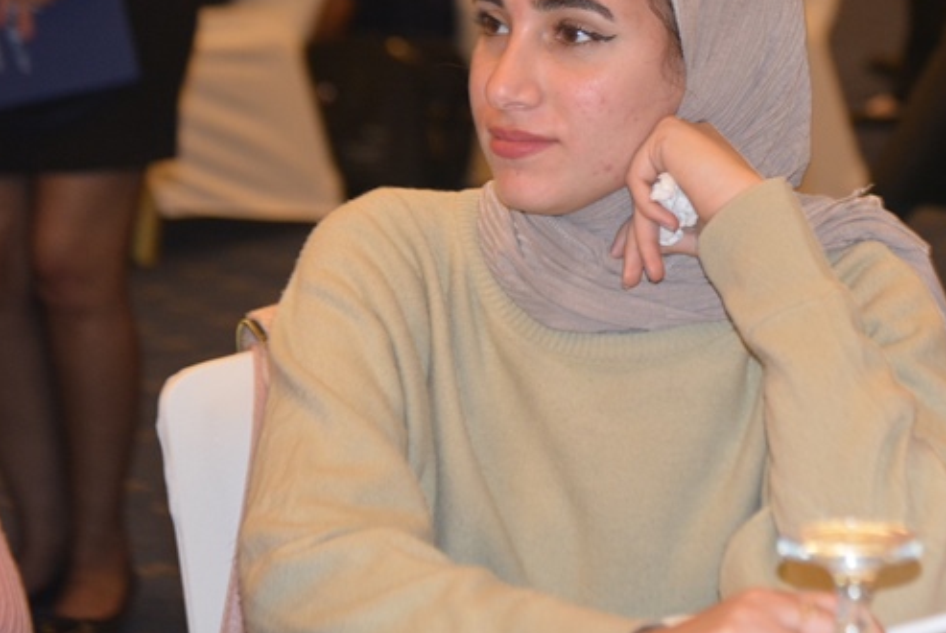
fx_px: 4307
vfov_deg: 8.4
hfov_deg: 12.5
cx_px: 652
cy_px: 184
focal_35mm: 164
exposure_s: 1/60
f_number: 4.2
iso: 1600
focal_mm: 75
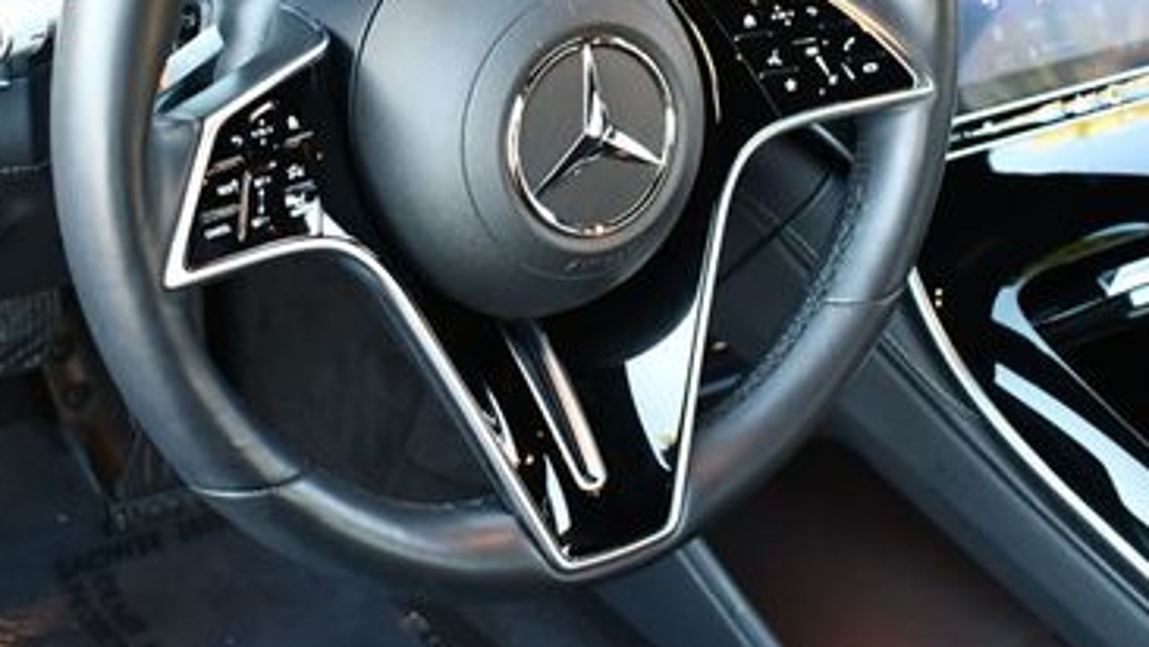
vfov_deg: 15.6
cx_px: 531
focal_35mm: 77
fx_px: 2346
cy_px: 160
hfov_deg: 27.5
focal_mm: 21
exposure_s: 1/125
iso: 1100
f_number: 3.8
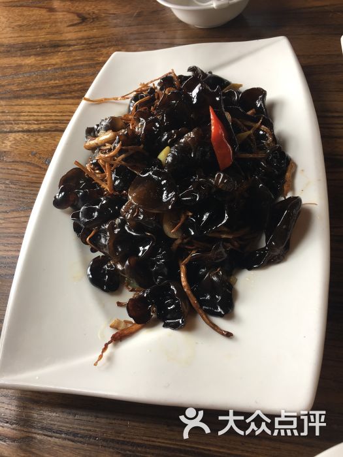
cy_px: 228
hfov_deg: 48.2
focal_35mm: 29
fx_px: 383
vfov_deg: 61.7
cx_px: 172
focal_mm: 4.15
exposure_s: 1/50
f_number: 2.2
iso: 25
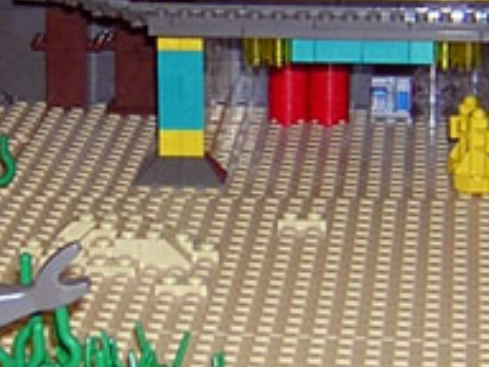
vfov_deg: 9.8
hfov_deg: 13.2
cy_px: 41
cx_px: 229
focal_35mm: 150
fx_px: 2119
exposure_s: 1/60.1
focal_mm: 4.7
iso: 100
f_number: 2.6
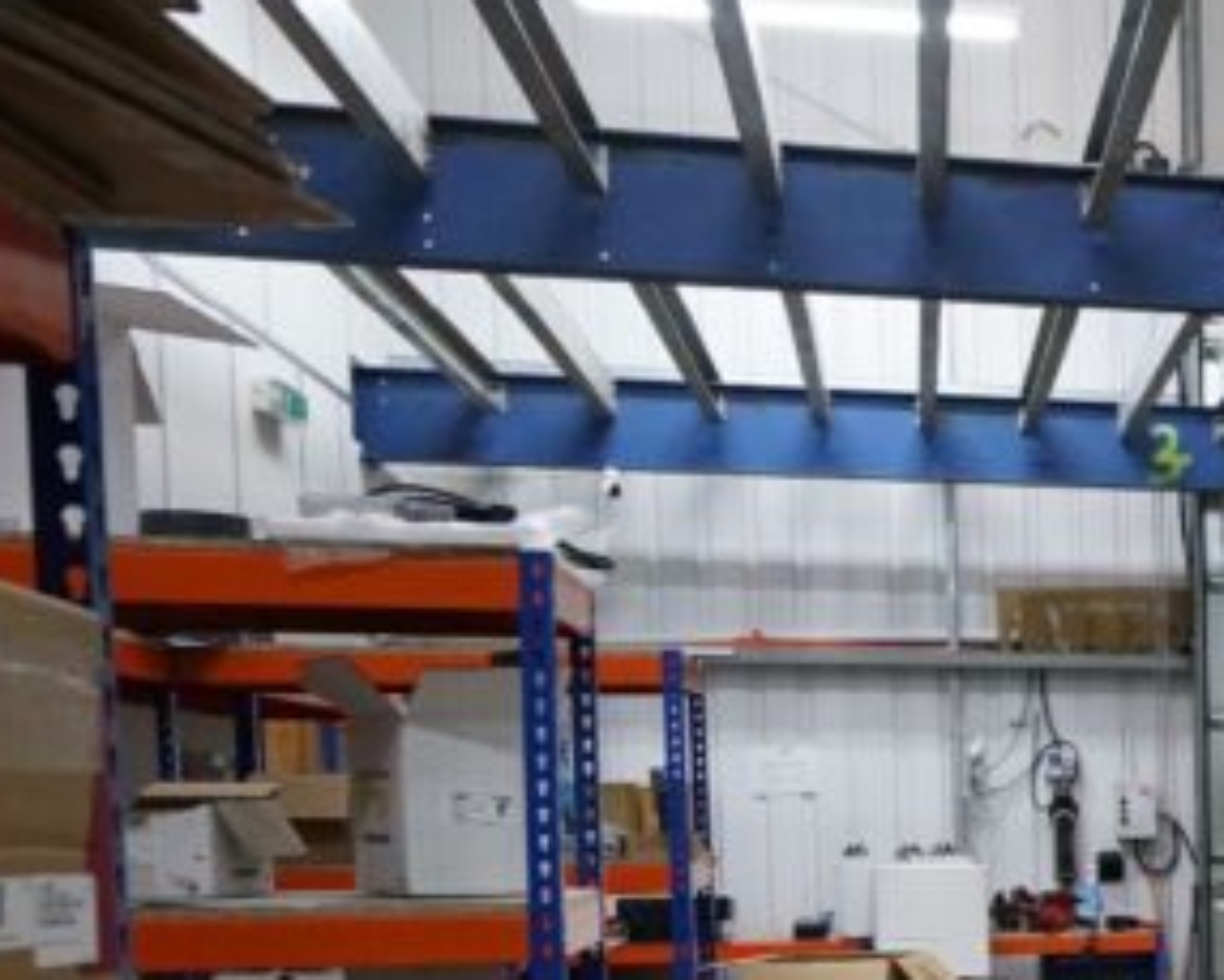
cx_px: 1690
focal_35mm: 63
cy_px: 1004
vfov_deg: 23.1
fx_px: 2283
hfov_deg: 25.0
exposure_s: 1/160
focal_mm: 16
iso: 4000
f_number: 4
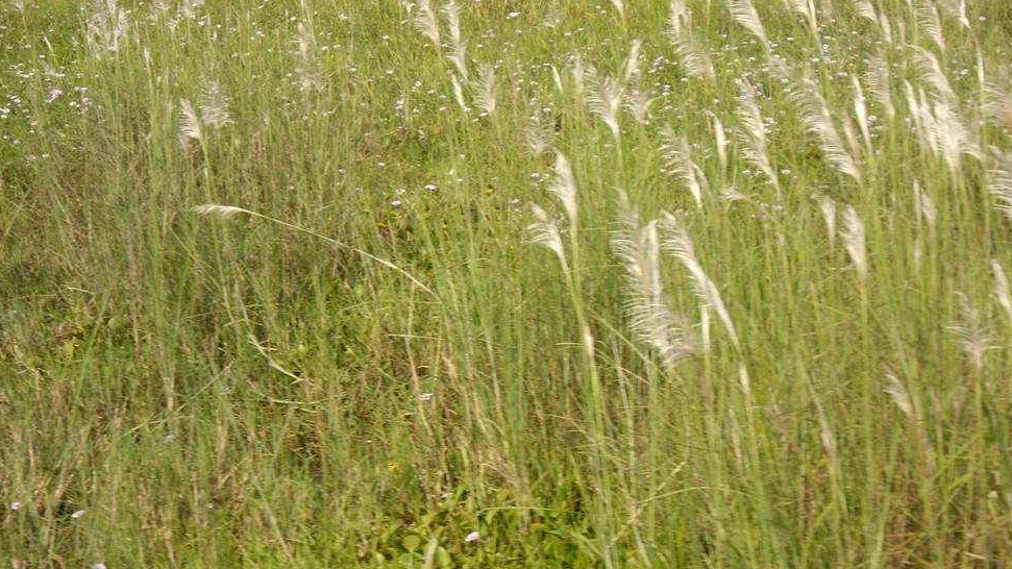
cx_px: 489
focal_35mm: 108
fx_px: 2898
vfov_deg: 11.2
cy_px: 394
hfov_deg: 19.8
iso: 100
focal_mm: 15.3
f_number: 4.6
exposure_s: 1/500
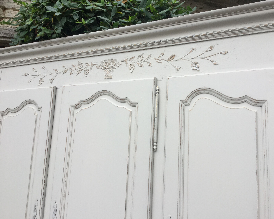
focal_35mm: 33
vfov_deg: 44.5
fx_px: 268
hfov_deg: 54.2
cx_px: 144
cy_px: 109
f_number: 2.4
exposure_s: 1/100
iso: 25
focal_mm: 3.3
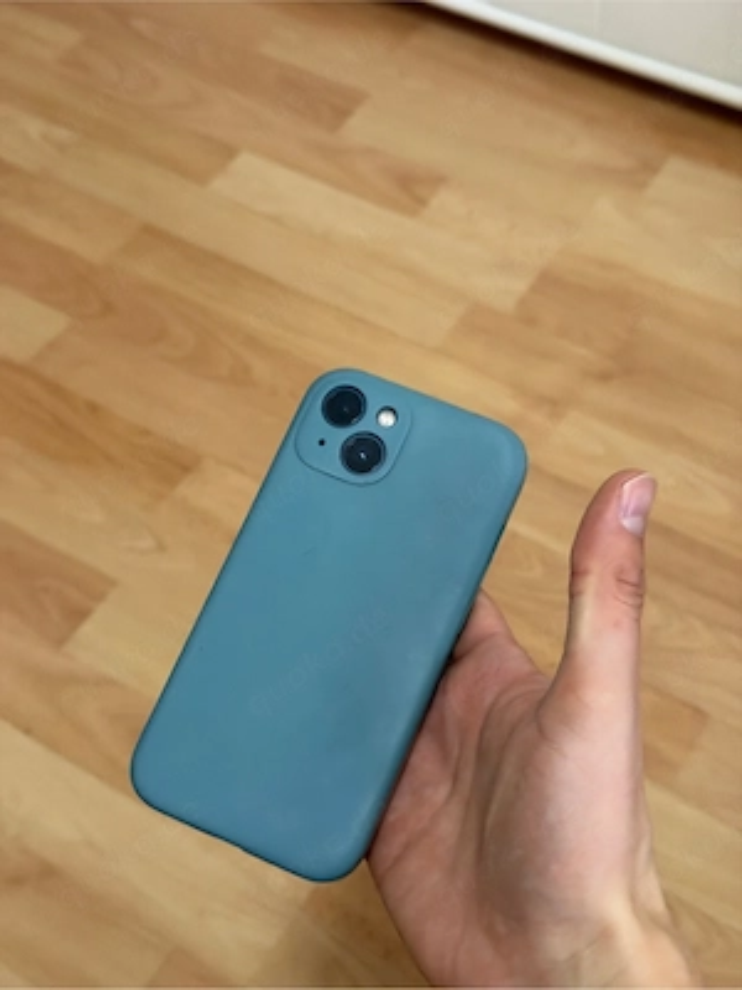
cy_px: 495
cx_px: 371
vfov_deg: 39.7
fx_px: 1372
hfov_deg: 30.3
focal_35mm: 48
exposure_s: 1/40
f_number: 1.78
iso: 400
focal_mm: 6.76
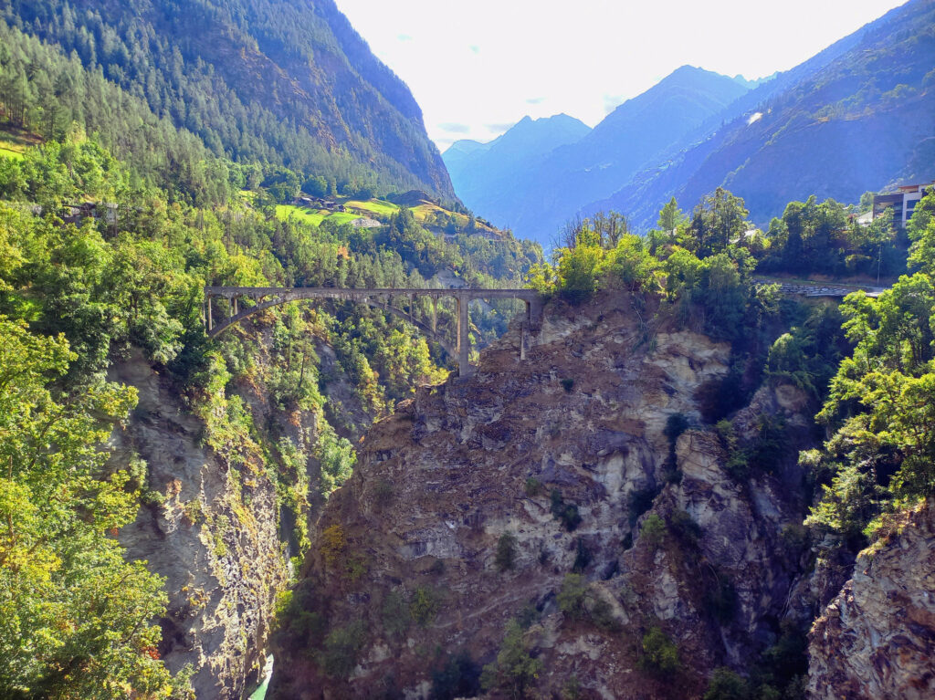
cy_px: 350
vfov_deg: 54.8
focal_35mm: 25
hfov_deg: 69.4
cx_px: 468
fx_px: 675
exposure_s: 1/238
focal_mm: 4.7
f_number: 1.8
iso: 50
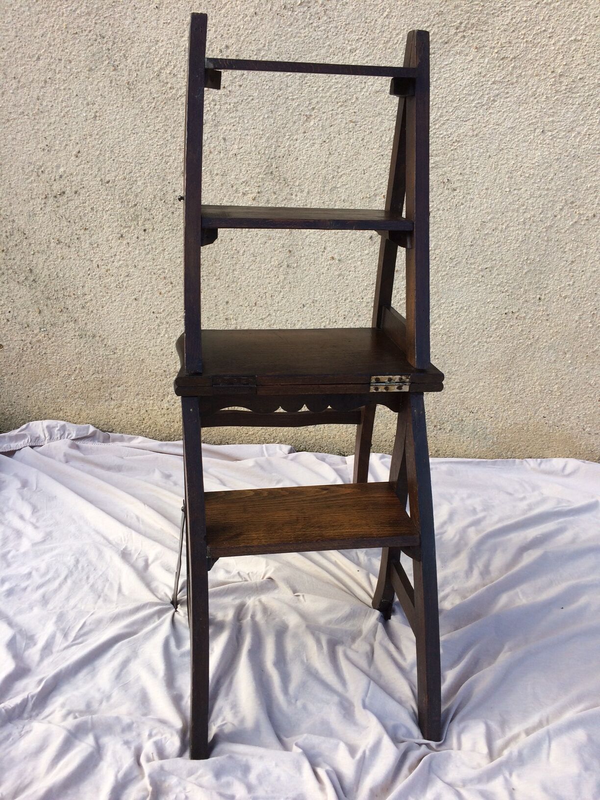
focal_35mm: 29
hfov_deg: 48.2
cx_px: 300
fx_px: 670
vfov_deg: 61.7
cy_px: 400
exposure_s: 1/488
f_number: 2.2
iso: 32
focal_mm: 4.15
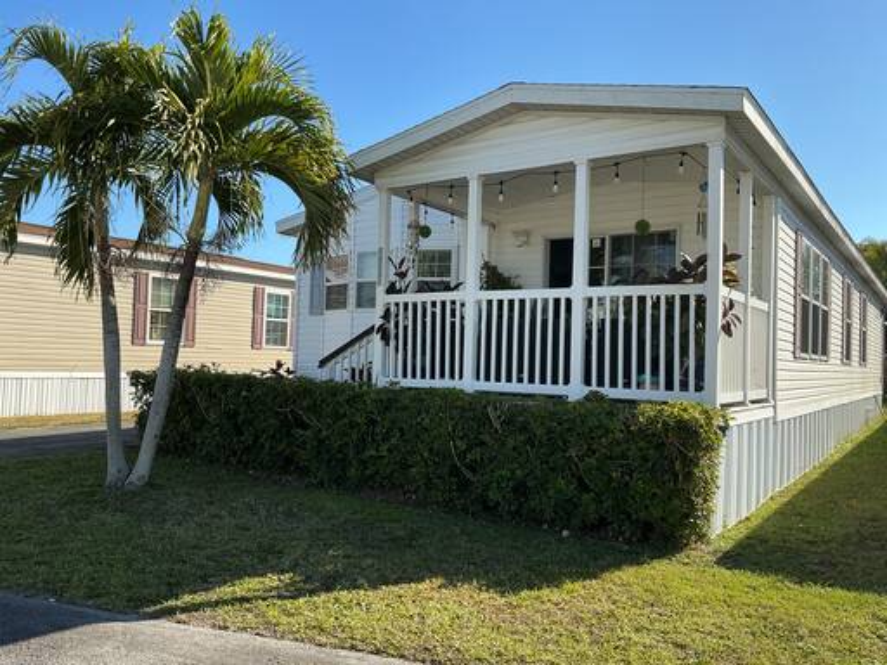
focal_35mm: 29
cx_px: 444
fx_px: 743
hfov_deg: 61.7
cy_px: 332
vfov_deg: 48.2
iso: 25
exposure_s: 1/1168
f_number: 1.8
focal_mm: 3
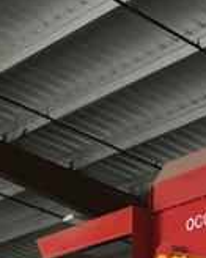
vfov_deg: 13.2
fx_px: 1053
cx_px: 214
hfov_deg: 11.1
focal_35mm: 138
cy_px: 390
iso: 64
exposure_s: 1/30
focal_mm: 4.15
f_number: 2.2
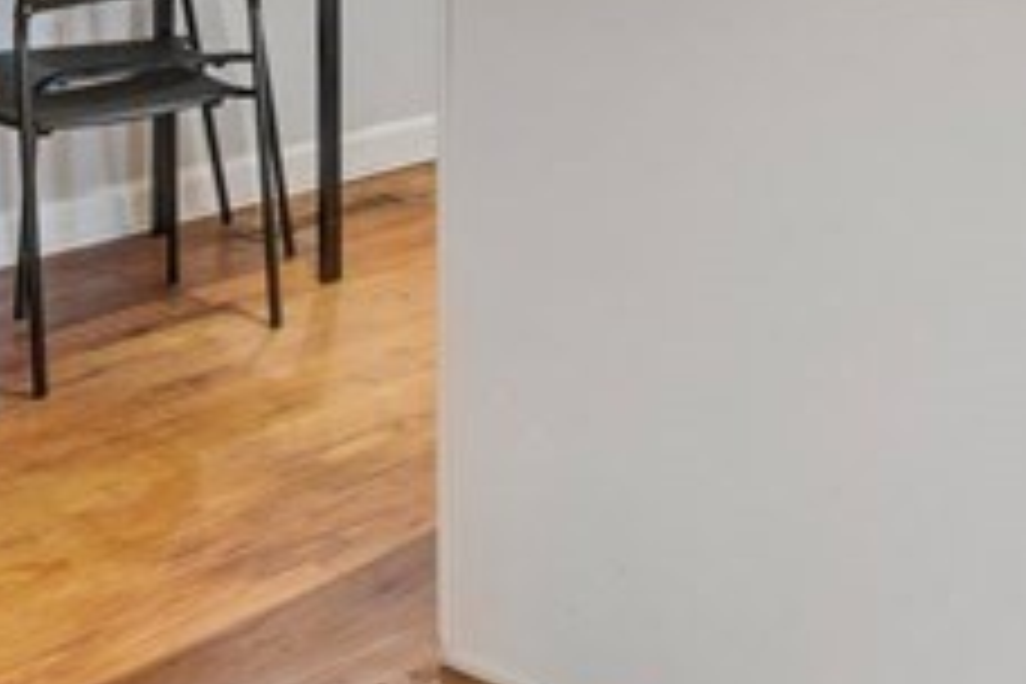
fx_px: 1539
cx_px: 1382
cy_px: -245
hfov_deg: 28.9
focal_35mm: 54
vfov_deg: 22.1
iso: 320
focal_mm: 12
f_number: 7.1
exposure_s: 1/5
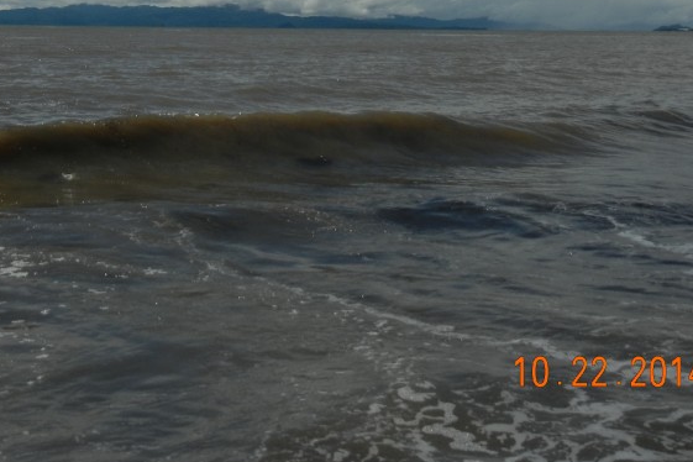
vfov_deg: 22.8
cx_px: 268
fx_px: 1097
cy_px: -4
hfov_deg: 34.9
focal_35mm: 57
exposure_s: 1/1773
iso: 160
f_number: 7
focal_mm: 5.4
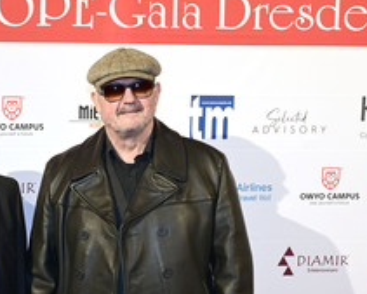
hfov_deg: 27.6
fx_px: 717
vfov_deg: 22.9
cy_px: 230
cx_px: 36
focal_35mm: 66
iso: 1600
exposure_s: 1/200
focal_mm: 33
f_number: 5
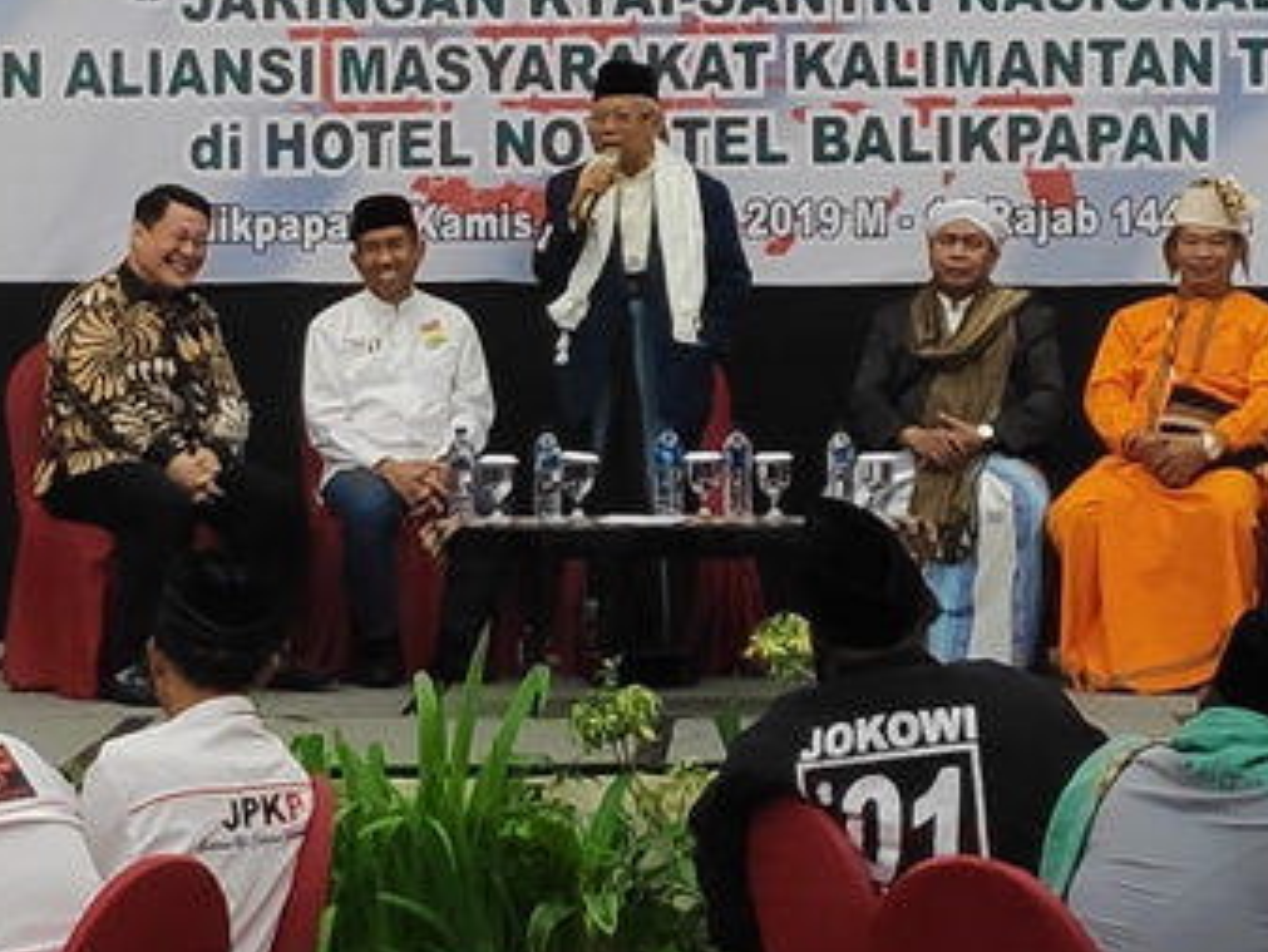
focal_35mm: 38
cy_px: 154
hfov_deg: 48.9
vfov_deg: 36.1
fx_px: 1392
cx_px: 579
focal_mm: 3.94
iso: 731
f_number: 1.9
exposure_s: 1/100
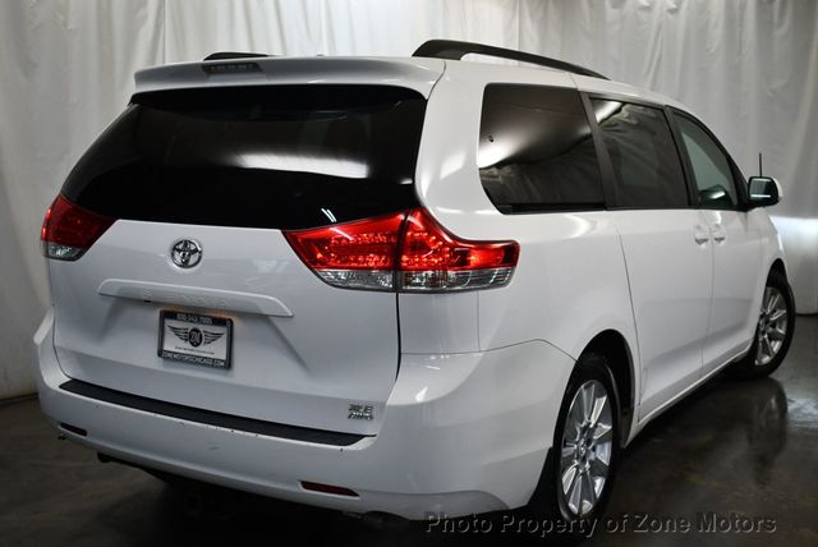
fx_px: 1001
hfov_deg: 44.5
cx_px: 409
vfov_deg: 30.6
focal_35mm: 44
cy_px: 274
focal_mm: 22
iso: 800
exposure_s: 1/200
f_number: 3.8
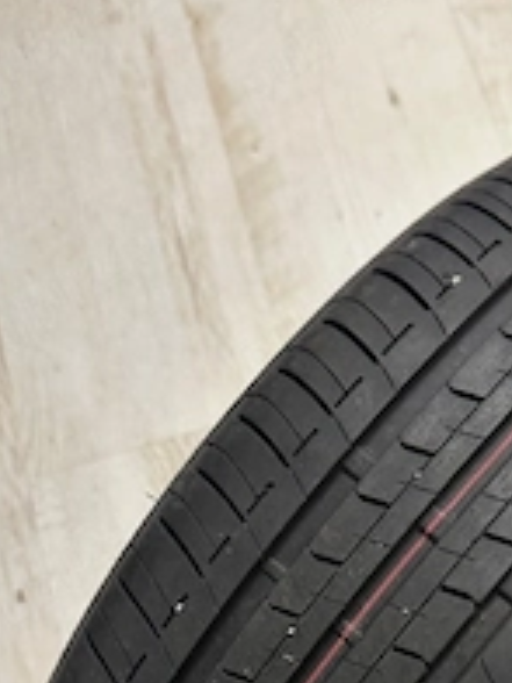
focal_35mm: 49
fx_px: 966
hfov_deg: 28.9
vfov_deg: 36.7
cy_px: 603
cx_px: 421
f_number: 1.78
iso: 250
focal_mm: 6.86
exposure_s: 1/50
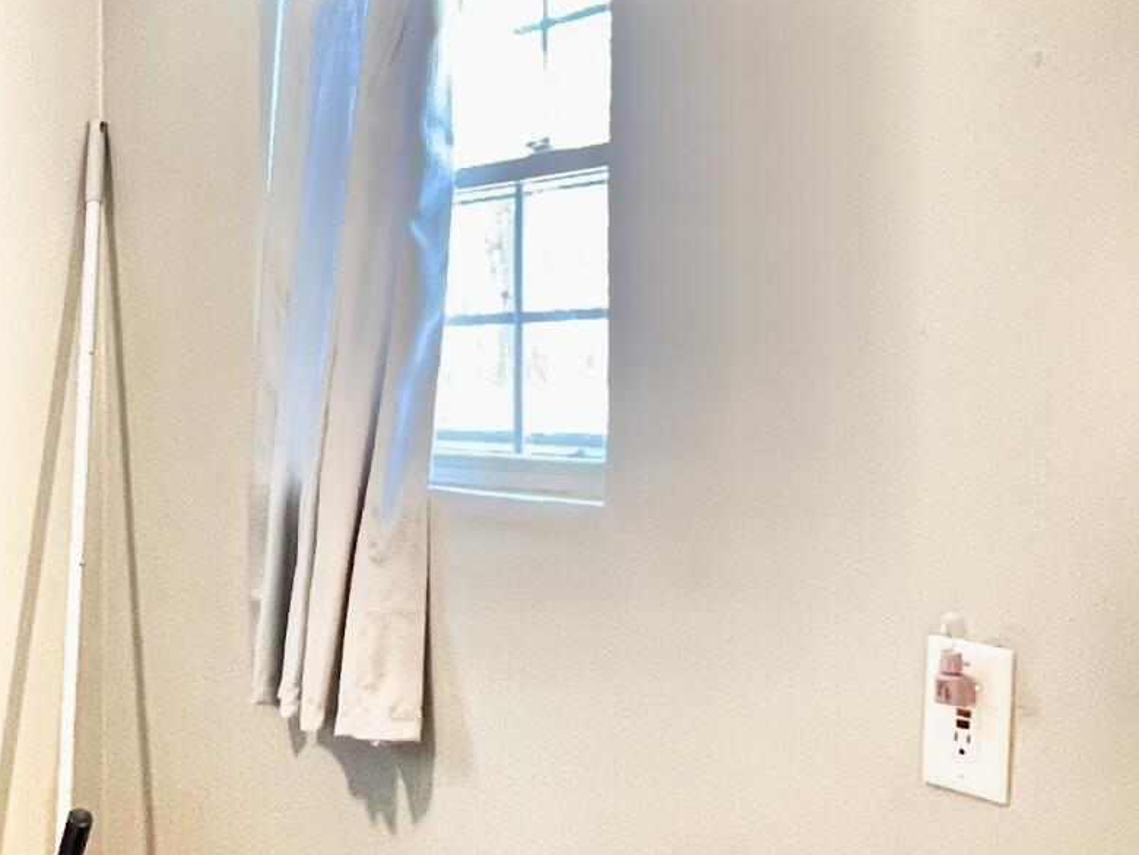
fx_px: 1645
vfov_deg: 29.1
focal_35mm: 50
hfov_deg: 37.4
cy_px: 444
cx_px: 315
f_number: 1.8
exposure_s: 1/60
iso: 400
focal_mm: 1.57
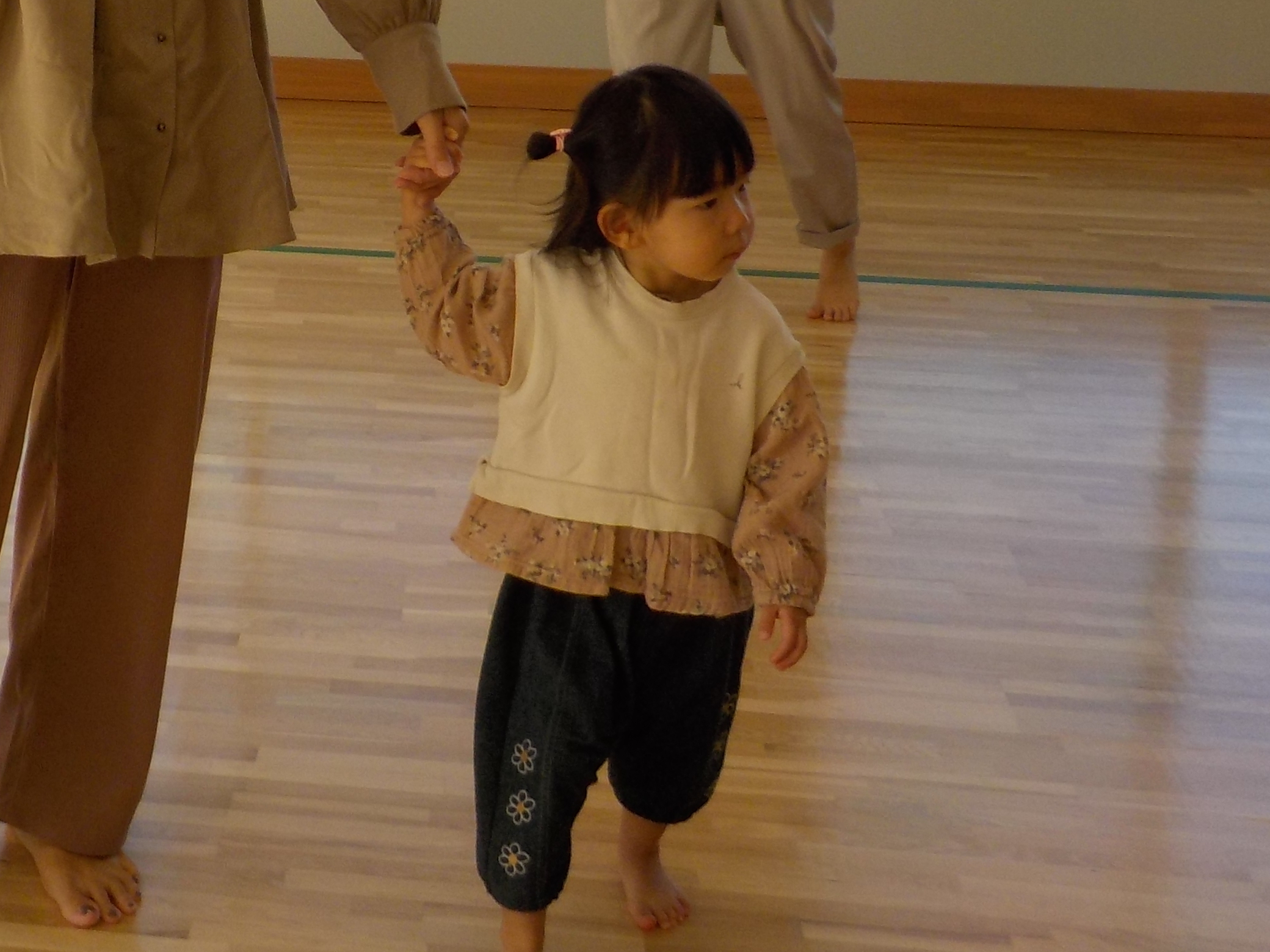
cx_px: 203
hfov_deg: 31.1
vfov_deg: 23.8
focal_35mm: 60
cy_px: 99
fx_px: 2201
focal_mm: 4.1
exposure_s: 1/250
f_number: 3.3
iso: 125
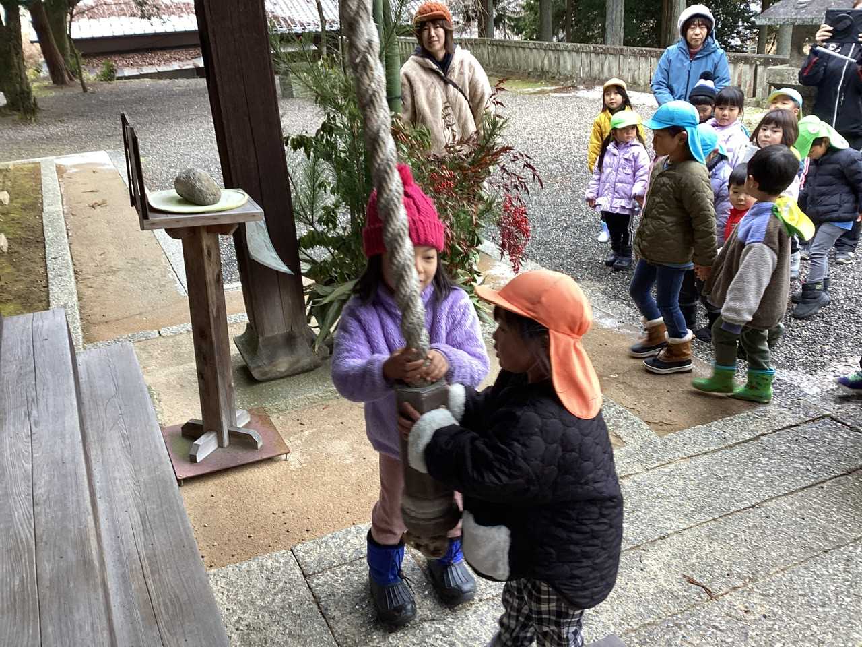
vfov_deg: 45.4
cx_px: 431
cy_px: 324
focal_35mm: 31
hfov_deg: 58.4
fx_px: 772
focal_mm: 3.3
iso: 80
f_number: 2.4
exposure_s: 1/60
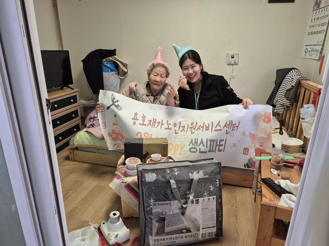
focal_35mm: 23
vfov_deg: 58.9
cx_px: 164
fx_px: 219
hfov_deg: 73.9
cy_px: 123
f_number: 1.8
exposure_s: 1/120
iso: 200
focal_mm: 5.4
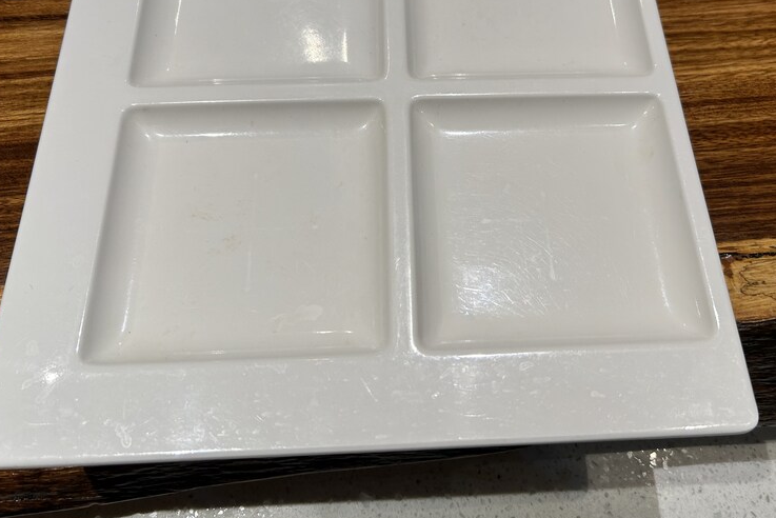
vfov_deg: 39.7
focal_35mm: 33
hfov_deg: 57.1
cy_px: 190
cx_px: 429
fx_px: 712
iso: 32
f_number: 1.5
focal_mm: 5.7
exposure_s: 1/100
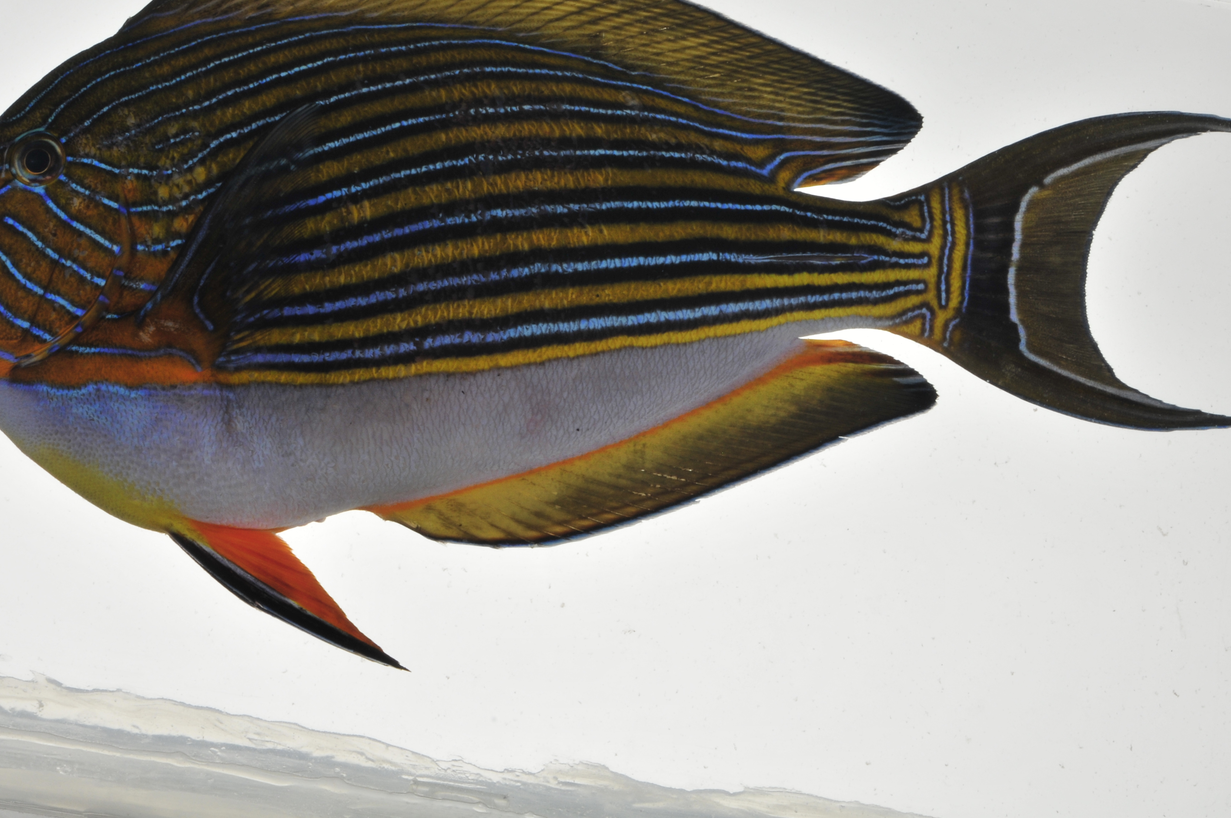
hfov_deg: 10.5
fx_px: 6681
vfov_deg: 7.0
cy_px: 335
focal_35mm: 196
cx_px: 613
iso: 200
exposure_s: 1/60
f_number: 25
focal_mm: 105
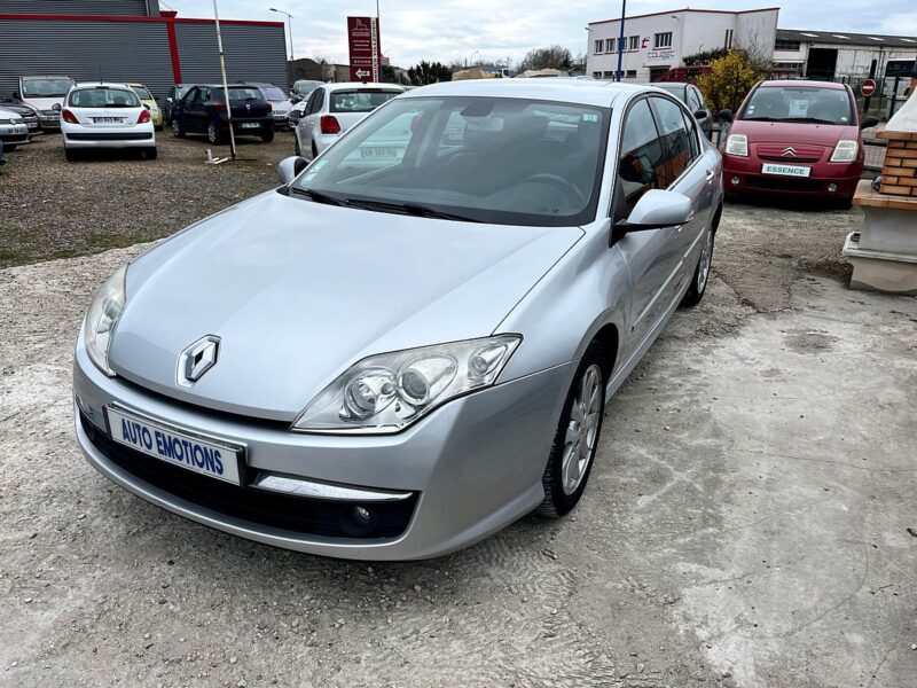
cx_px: 458
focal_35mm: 26
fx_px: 689
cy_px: 344
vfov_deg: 53.1
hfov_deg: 67.3
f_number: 1.6
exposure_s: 1/1536
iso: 50
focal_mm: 5.1
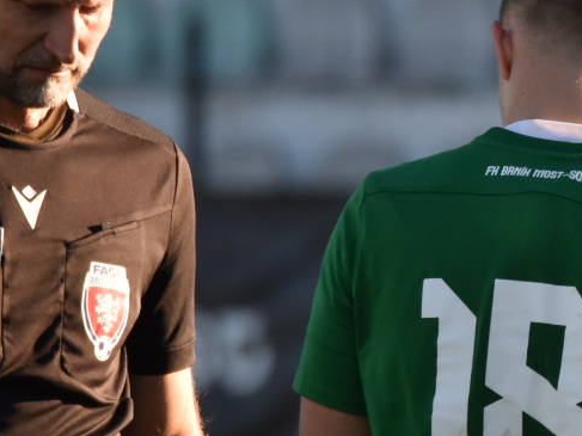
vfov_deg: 0.8
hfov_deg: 1.0
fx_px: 32239
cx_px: 894
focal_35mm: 1918
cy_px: 379
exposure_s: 1/1000
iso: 720
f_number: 6.3
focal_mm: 400
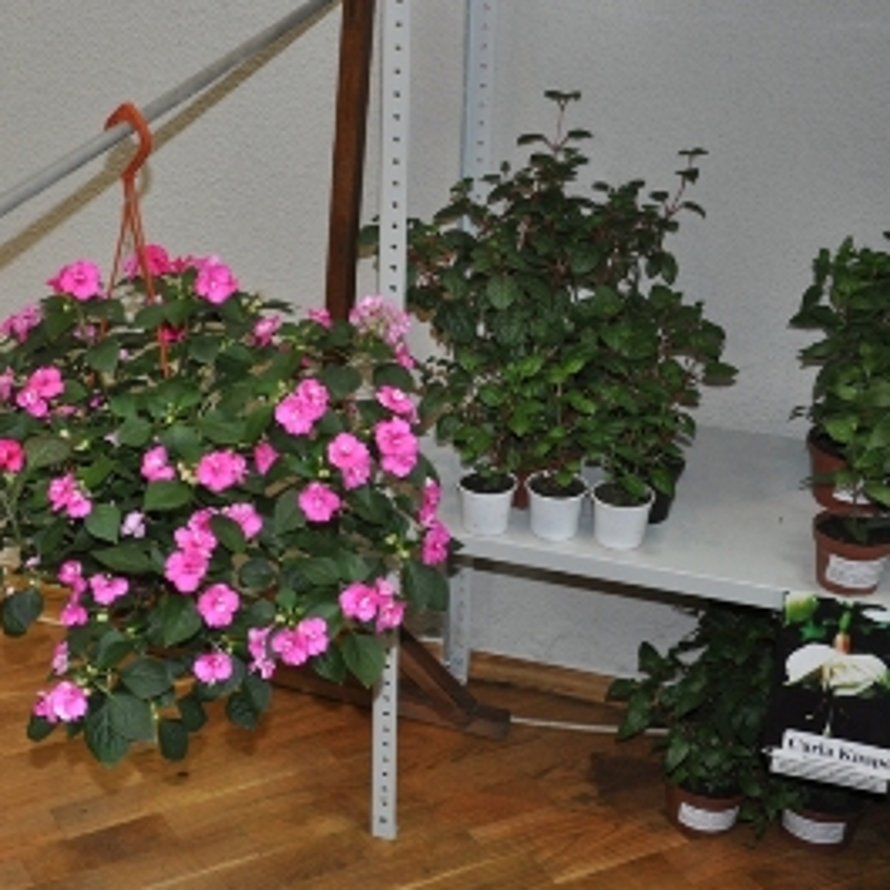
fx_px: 1629
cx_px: 168
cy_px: 463
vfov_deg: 30.6
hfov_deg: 29.8
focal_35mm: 56
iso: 800
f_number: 4
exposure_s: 1/60
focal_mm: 26
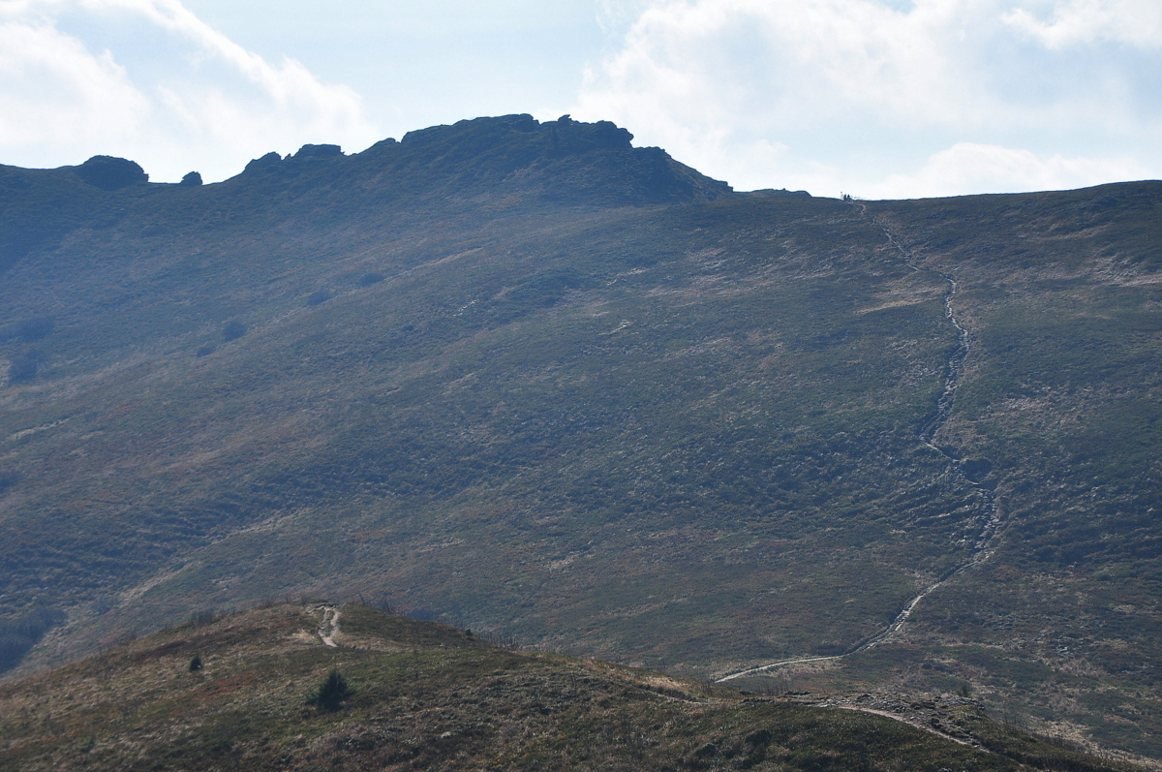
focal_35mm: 112
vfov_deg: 12.1
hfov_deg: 18.2
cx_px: 581
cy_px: 386
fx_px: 3627
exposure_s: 1/1250
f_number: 9
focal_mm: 75
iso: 400
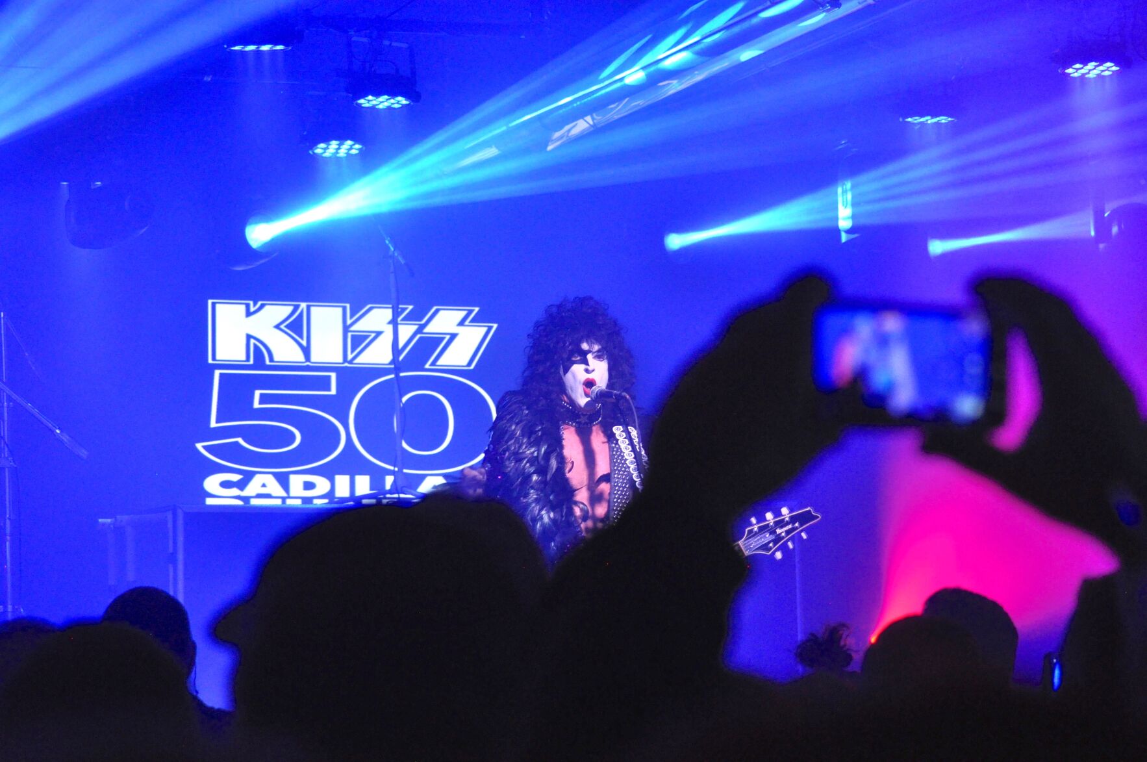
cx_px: 574
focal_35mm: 117
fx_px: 3723
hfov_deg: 17.5
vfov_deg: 11.7
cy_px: 381
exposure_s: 1/80
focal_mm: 78
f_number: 4.5
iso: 1600
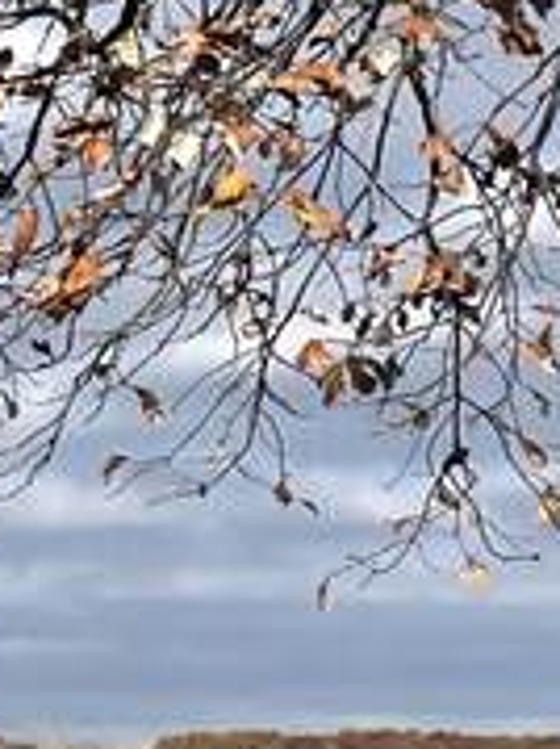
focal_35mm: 186
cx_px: -1199
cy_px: 678
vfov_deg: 10.6
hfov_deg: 7.0
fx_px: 4017
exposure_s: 1/4000
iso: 32
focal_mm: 4.2
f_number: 1.6
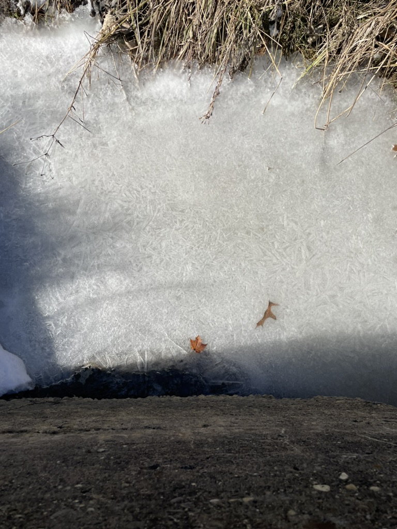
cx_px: 198
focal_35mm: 26
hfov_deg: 53.1
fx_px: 398
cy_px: 264
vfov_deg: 67.3
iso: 32
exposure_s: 1/3731
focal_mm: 4.2
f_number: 1.6
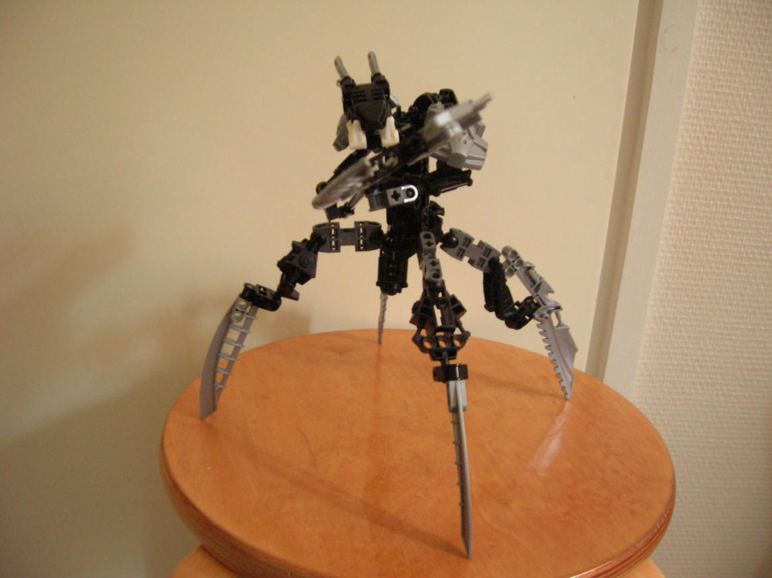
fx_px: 758
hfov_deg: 54.0
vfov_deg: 41.7
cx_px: 386
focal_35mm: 34
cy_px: 289
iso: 200
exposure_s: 1/4
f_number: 2.9
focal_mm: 5.7
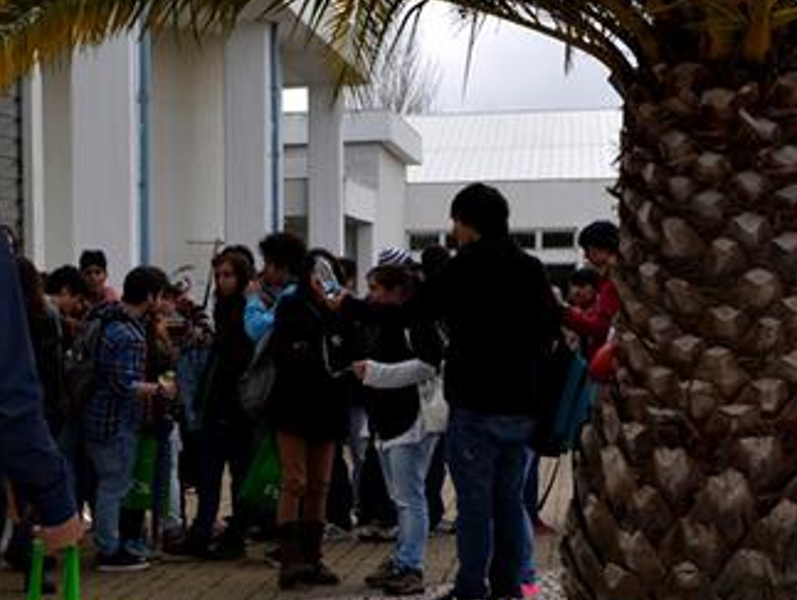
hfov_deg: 21.0
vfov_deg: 16.5
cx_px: -52
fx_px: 2056
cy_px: 426
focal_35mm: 89
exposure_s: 1/160
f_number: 6.3
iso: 100
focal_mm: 25
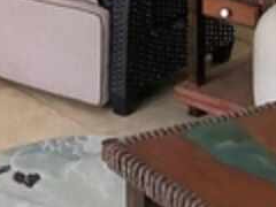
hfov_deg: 11.8
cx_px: -29
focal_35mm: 165
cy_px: -251
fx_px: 1316
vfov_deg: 8.4
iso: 320
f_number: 2.4
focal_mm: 3.3
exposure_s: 1/40
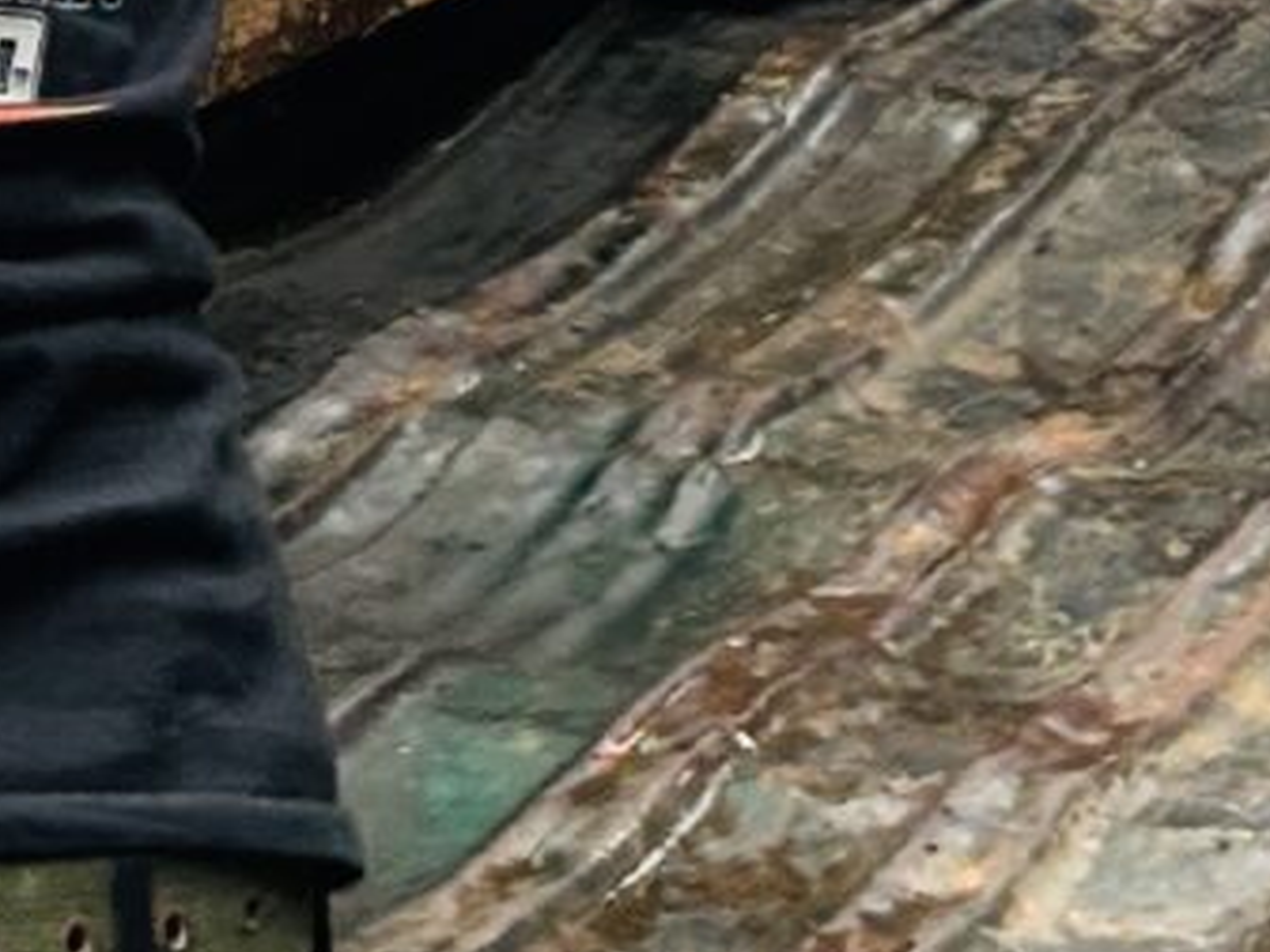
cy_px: -895
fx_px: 7264
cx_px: -635
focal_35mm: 198
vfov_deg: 7.2
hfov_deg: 9.7
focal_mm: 5.7
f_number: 1.5
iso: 50
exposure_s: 1/381
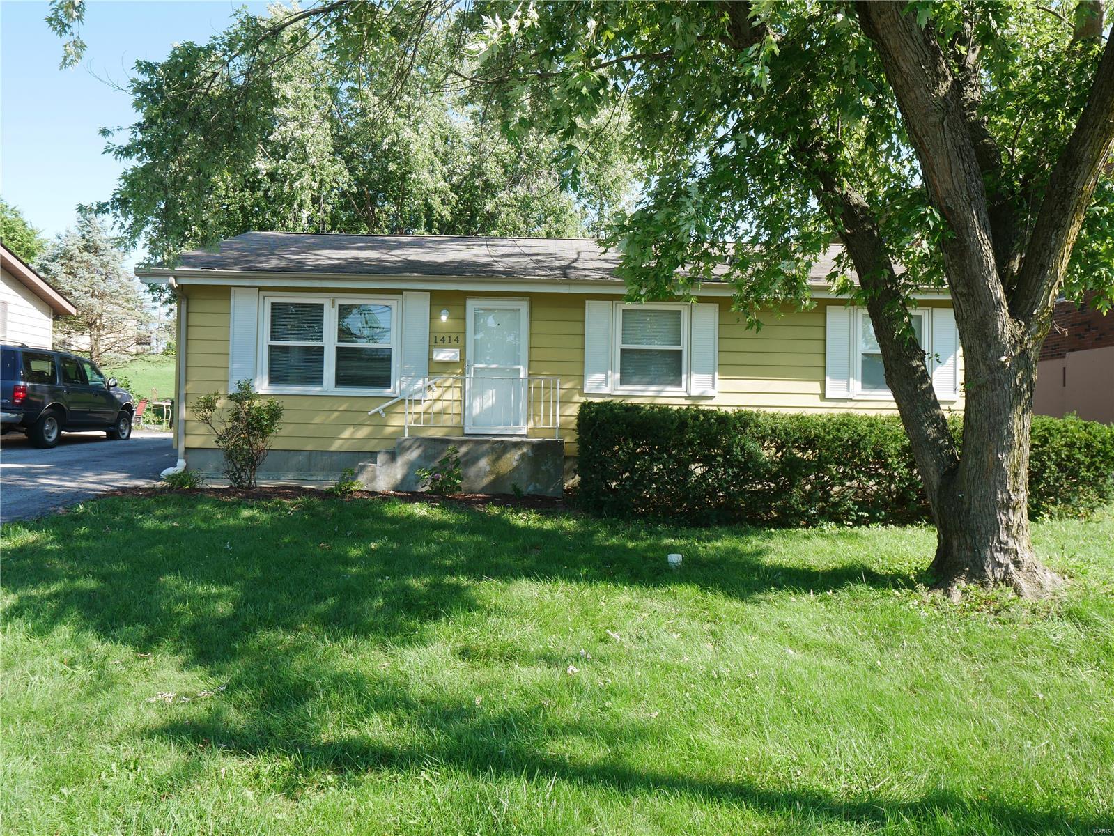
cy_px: 418
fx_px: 837
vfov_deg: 53.1
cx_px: 557
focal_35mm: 26
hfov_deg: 67.3
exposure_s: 1/250
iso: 200
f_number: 5
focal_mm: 13
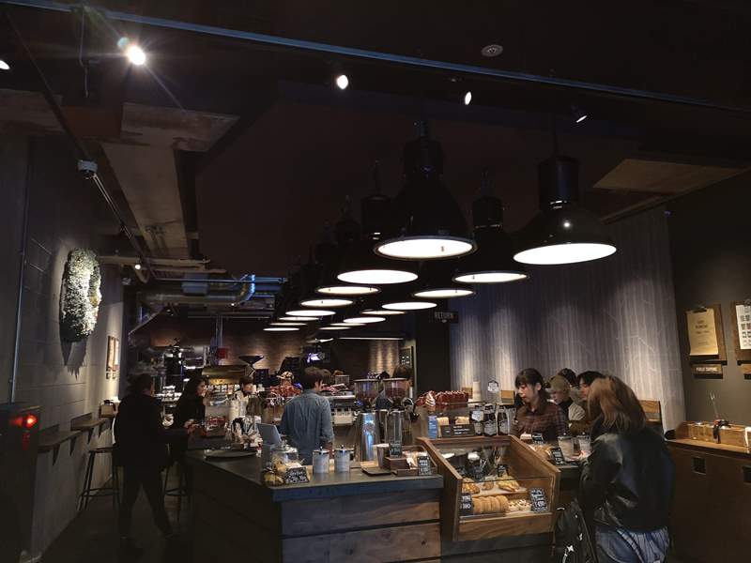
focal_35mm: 27
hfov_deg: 65.3
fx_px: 586
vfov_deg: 51.4
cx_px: 376
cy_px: 282
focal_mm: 3.95
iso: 400
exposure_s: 1/25
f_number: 1.8
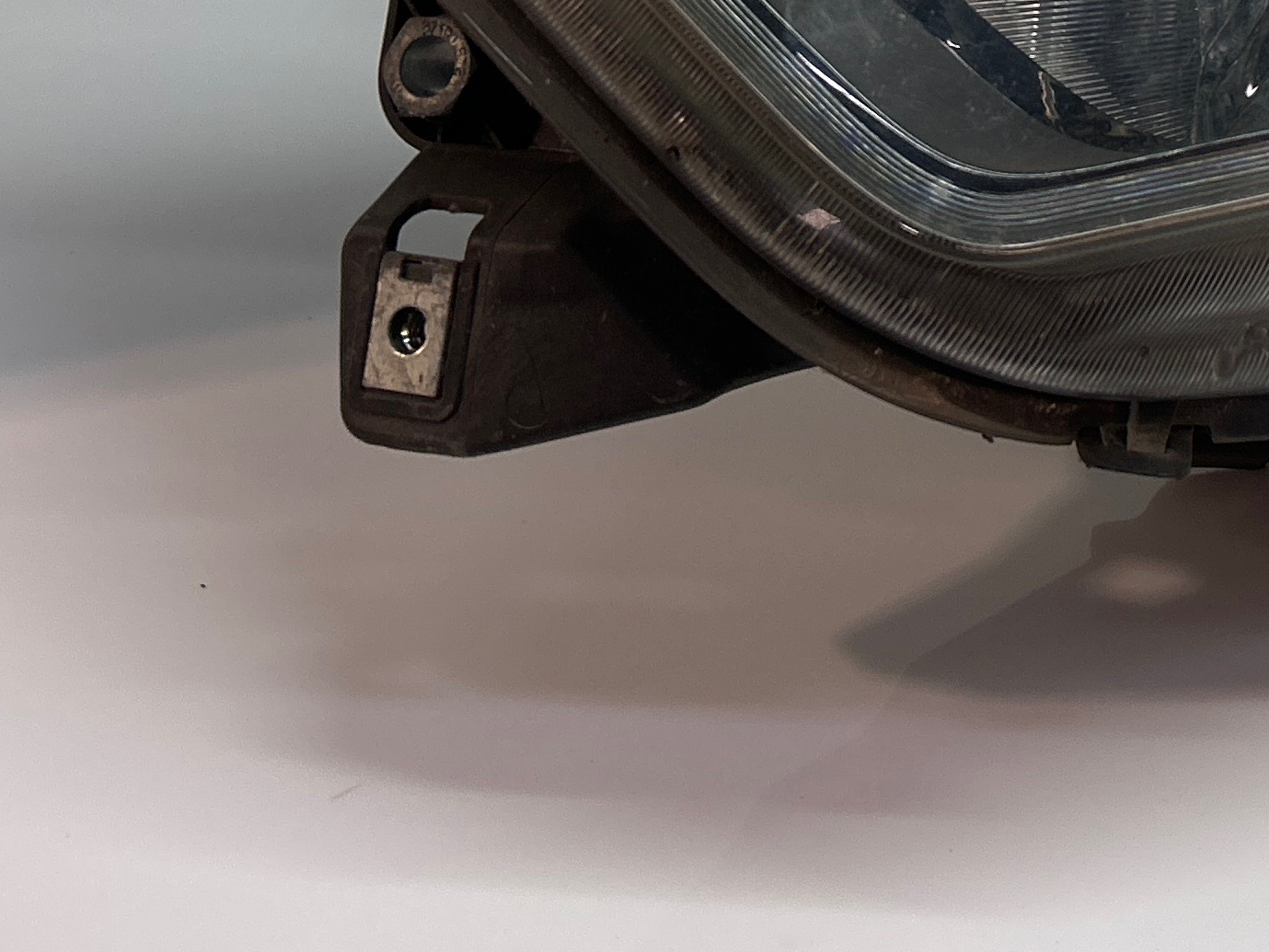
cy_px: -387
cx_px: 1451
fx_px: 2787
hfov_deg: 23.8
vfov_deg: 17.8
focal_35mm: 76
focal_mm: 5.7
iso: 64
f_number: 1.5
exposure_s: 1/100
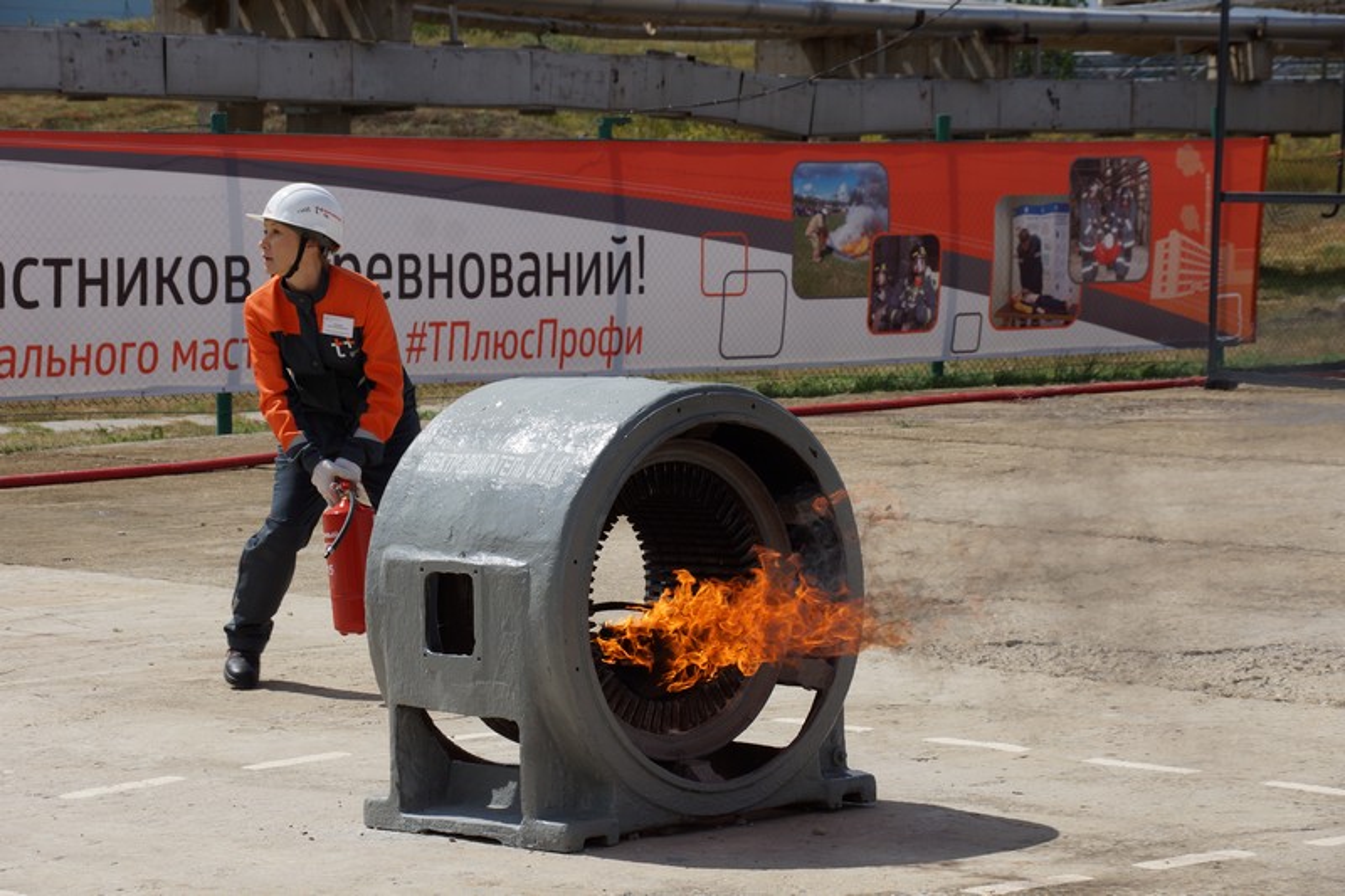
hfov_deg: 18.2
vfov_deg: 12.2
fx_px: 4202
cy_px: 448
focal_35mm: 112
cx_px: 672
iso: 100
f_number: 7.1
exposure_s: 1/500
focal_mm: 75
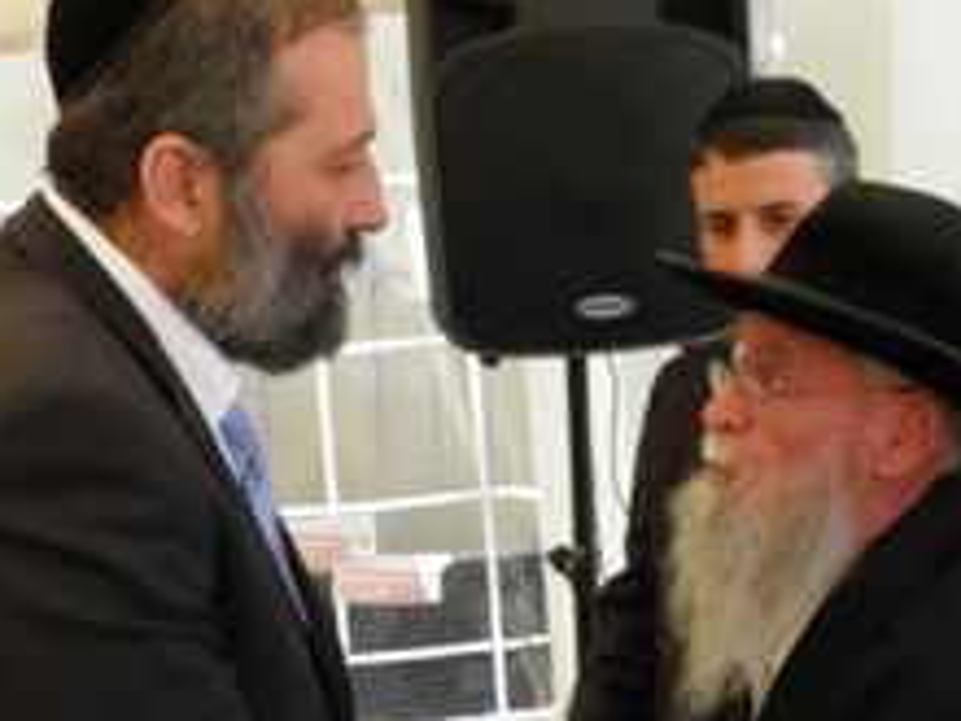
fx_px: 1416
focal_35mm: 51
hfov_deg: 37.5
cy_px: 577
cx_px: 446
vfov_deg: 28.0
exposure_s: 1/40
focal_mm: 4.9
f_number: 5.7
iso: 50
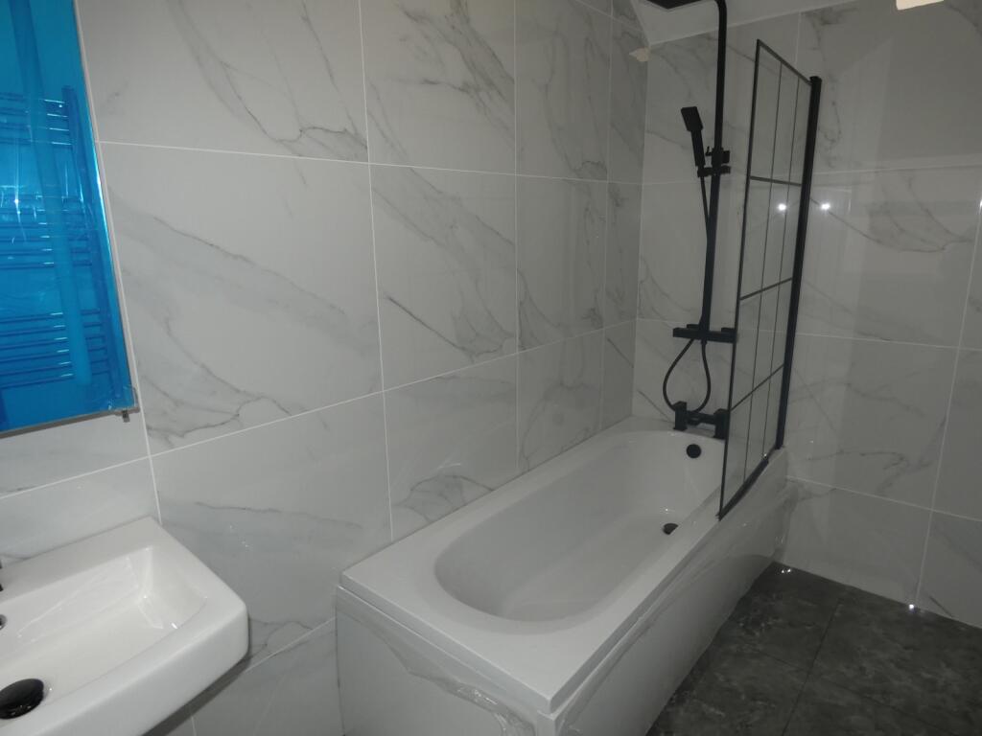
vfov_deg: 66.0
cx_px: 491
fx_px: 567
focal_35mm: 20
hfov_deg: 81.7
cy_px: 368
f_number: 2.8
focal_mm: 3.6
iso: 160
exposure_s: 1/125
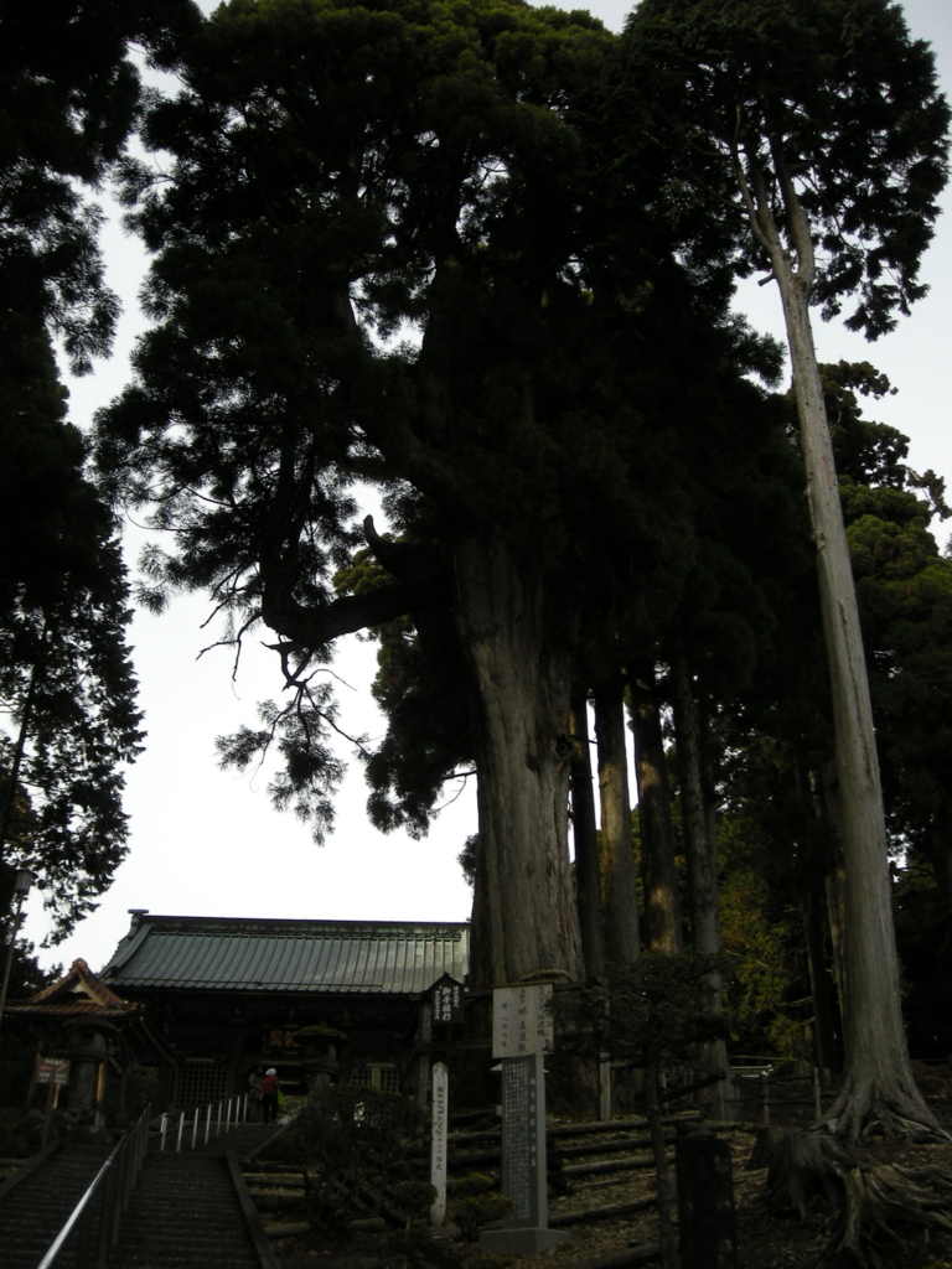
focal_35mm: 35
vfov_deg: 52.6
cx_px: 476
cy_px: 634
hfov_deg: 40.7
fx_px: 1283
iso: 50
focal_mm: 5.7
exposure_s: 1/470
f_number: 2.8
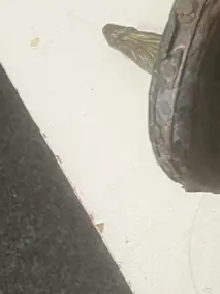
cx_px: 379
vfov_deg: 19.4
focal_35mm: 101
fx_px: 856
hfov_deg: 13.4
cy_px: 145
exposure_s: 1/50
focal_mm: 3.99
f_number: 1.8
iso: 64
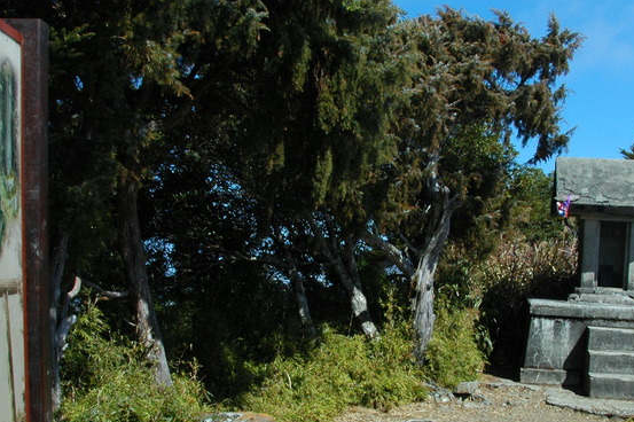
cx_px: 357
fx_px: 880
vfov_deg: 26.8
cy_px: 279
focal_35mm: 50
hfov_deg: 39.6
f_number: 10
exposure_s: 1/320
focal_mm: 18
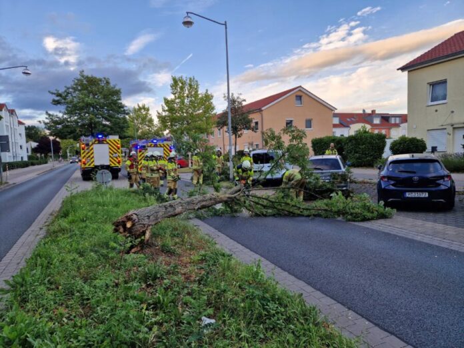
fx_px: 308
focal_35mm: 23
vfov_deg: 58.9
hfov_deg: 73.9
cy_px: 174
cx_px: 232
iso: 50
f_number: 1.8
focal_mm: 5.4
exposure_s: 1/255
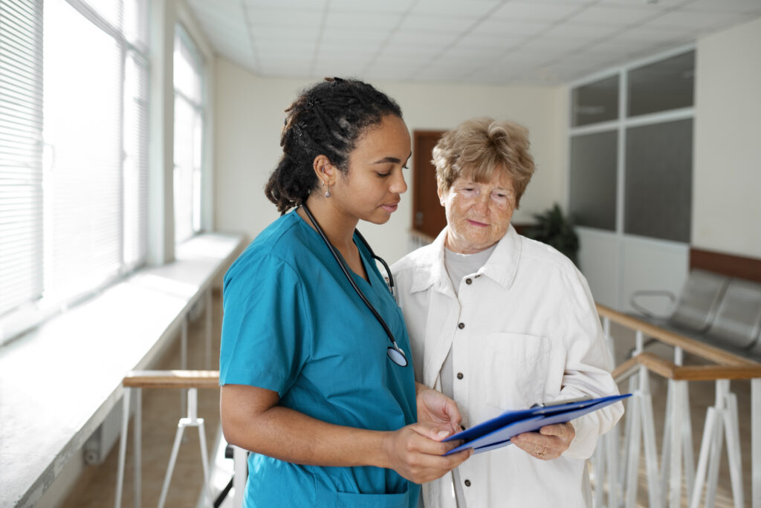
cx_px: 380
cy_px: 254
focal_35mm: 35
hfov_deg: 54.4
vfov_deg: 37.9
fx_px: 740
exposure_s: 1/500
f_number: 2.8
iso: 320
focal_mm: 35
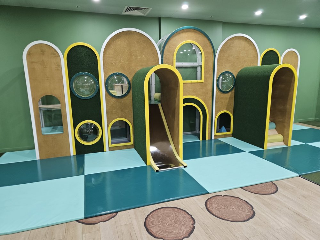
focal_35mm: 23
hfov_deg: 73.9
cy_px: 120
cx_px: 160
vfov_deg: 58.9
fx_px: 213
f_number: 1.8
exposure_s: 1/100
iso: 320
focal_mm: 5.4
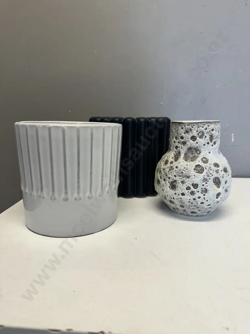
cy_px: 167
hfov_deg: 56.8
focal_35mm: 24
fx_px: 231
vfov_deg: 71.6
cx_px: 125
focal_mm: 6.86
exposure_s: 1/100
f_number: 1.78
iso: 80
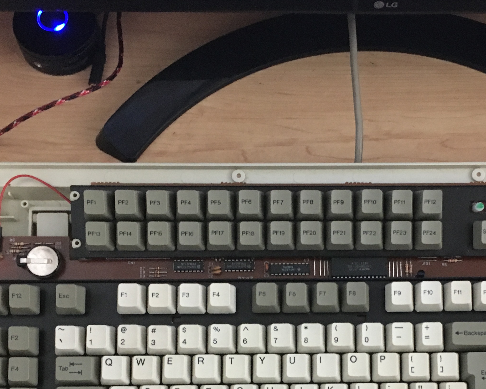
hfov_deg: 33.3
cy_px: 351
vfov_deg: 26.2
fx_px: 805
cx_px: 322
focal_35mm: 56
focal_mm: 4.15
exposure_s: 1/15
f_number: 2.2
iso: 400
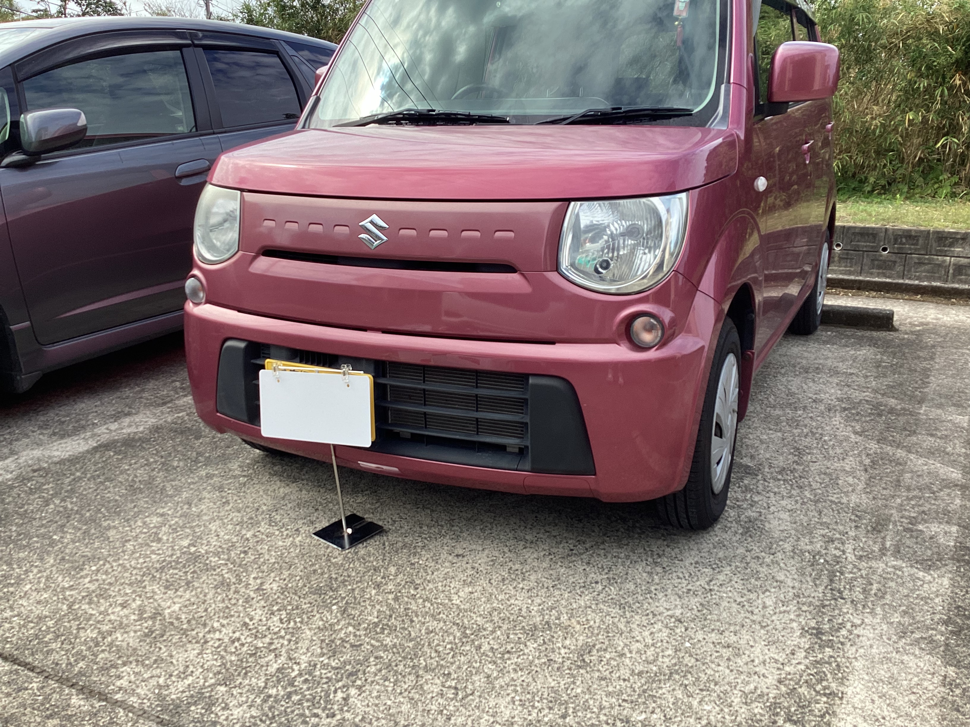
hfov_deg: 58.4
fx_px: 869
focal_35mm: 31
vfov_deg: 45.4
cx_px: 485
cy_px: 364
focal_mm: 3.3
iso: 25
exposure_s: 1/627
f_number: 2.4
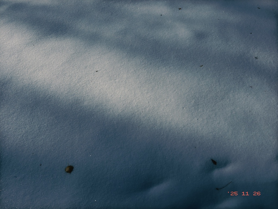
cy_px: 104
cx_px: 139
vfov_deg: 48.2
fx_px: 233
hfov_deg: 61.7
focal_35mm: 29
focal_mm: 6.76
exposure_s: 1/13158
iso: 64
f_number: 1.78
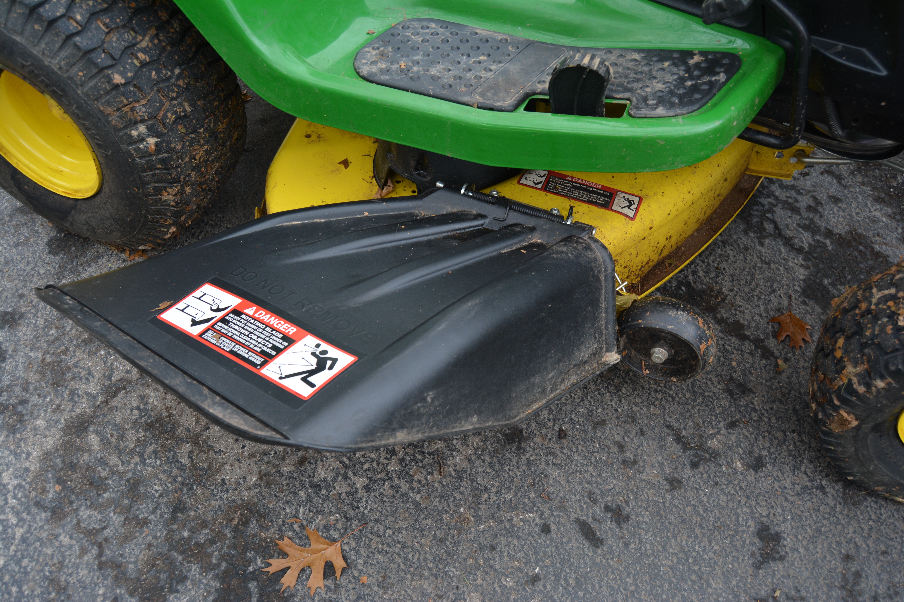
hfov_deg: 64.6
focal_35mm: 28
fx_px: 716
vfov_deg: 45.7
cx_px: 452
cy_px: 301
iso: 400
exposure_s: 1/80
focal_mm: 19
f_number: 4.5
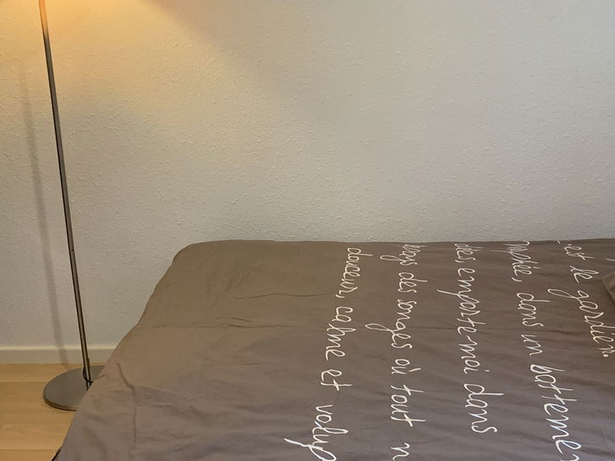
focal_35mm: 57
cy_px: 174
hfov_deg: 33.8
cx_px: 339
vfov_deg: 25.6
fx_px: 1012
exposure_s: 1/50
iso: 200
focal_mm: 4.25
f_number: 1.8
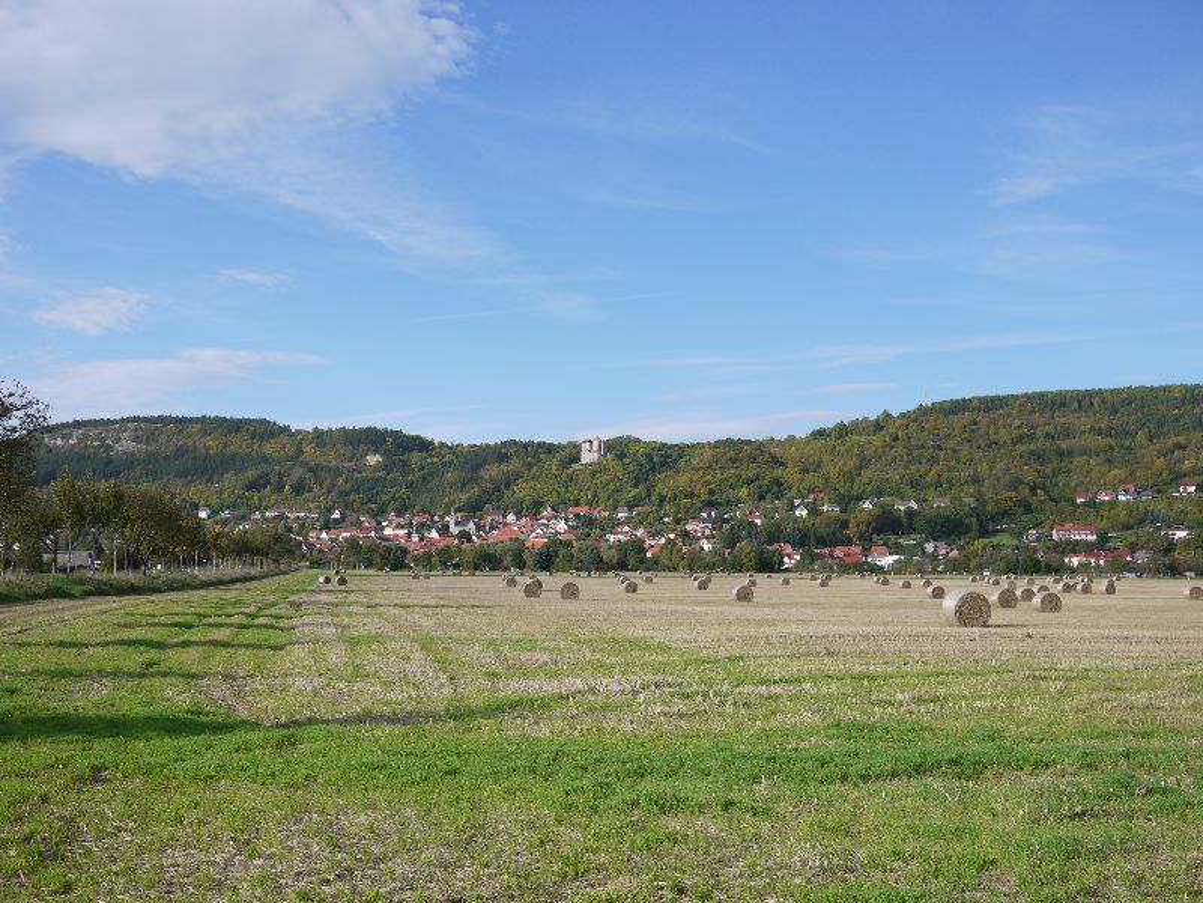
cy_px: 452
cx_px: 602
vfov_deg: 36.0
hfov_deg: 46.8
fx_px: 1390
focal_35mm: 40
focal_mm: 20
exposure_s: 1/800
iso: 100
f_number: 4.5
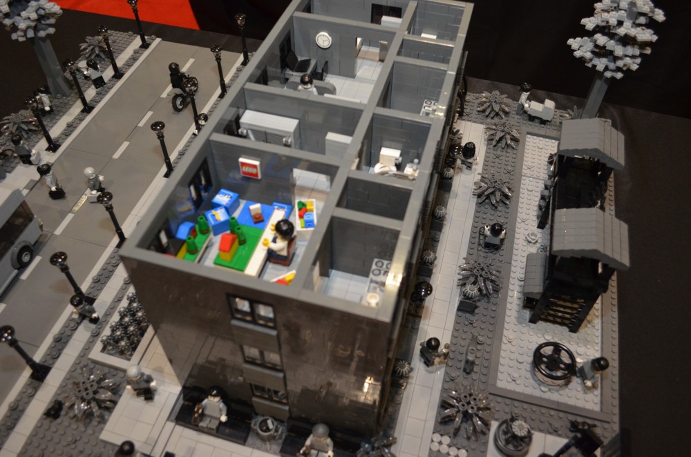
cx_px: 346
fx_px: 575
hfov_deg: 62.0
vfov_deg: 43.4
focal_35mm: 30
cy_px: 228
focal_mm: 20
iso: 1100
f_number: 4
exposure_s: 1/60
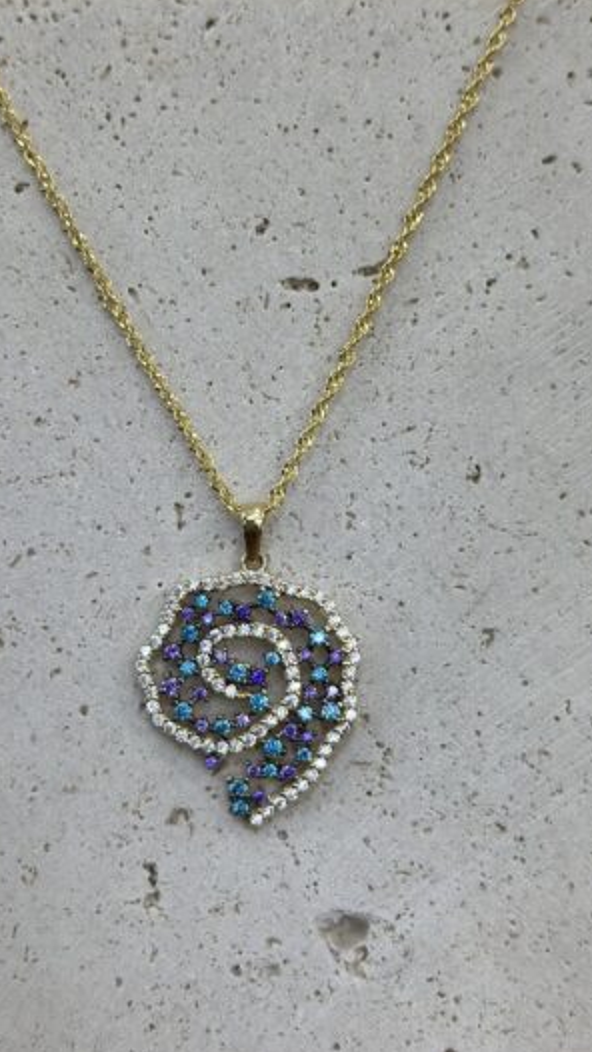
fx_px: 1479
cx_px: 254
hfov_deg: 22.6
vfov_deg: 39.2
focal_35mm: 53
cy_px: 525
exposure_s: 1/433
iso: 80
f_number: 1.78
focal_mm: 6.86
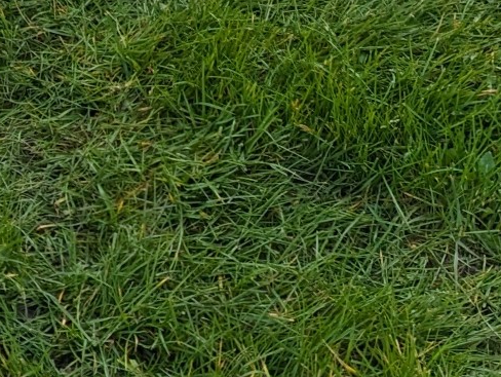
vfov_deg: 10.0
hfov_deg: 14.8
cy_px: -556
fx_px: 1854
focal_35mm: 128
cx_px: -122
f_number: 1.68
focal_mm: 6.9
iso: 19
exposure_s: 1/1938
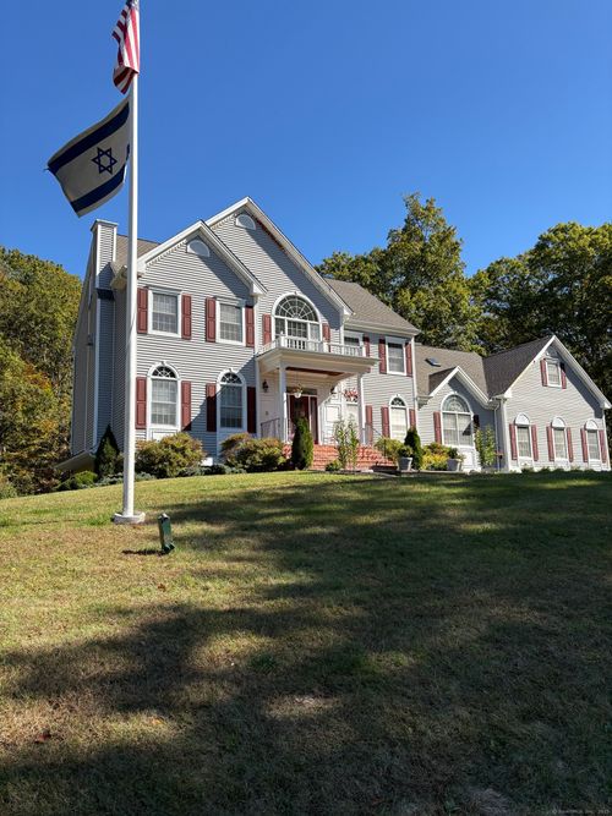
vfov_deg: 67.3
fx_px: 613
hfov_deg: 53.0
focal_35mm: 26
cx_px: 306
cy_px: 408
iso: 50
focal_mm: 5.96
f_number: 1.6
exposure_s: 1/1901
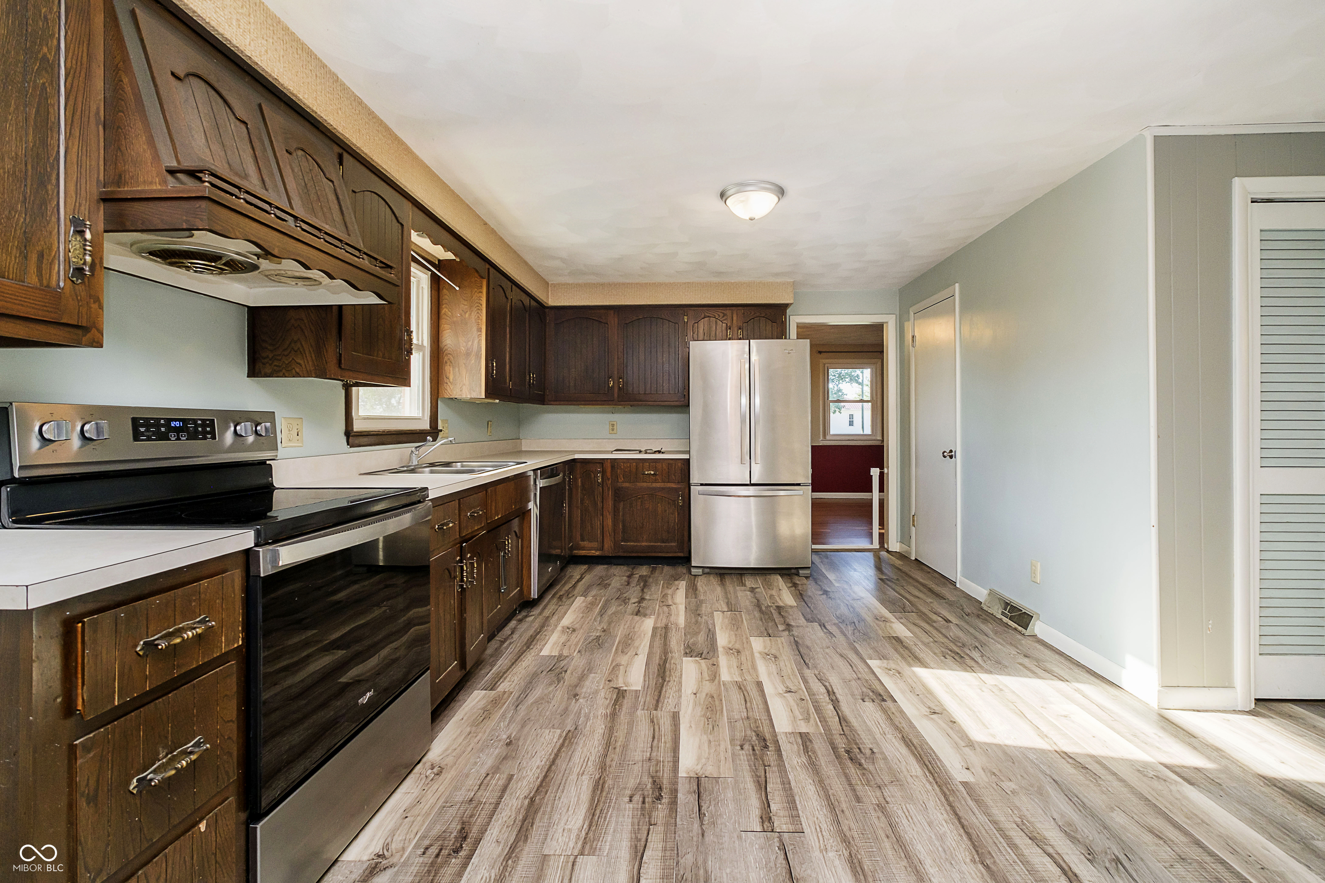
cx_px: 662
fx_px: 552
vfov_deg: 77.3
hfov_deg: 100.4
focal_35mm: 15
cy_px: 442
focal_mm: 10
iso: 500
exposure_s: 1/40
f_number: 4
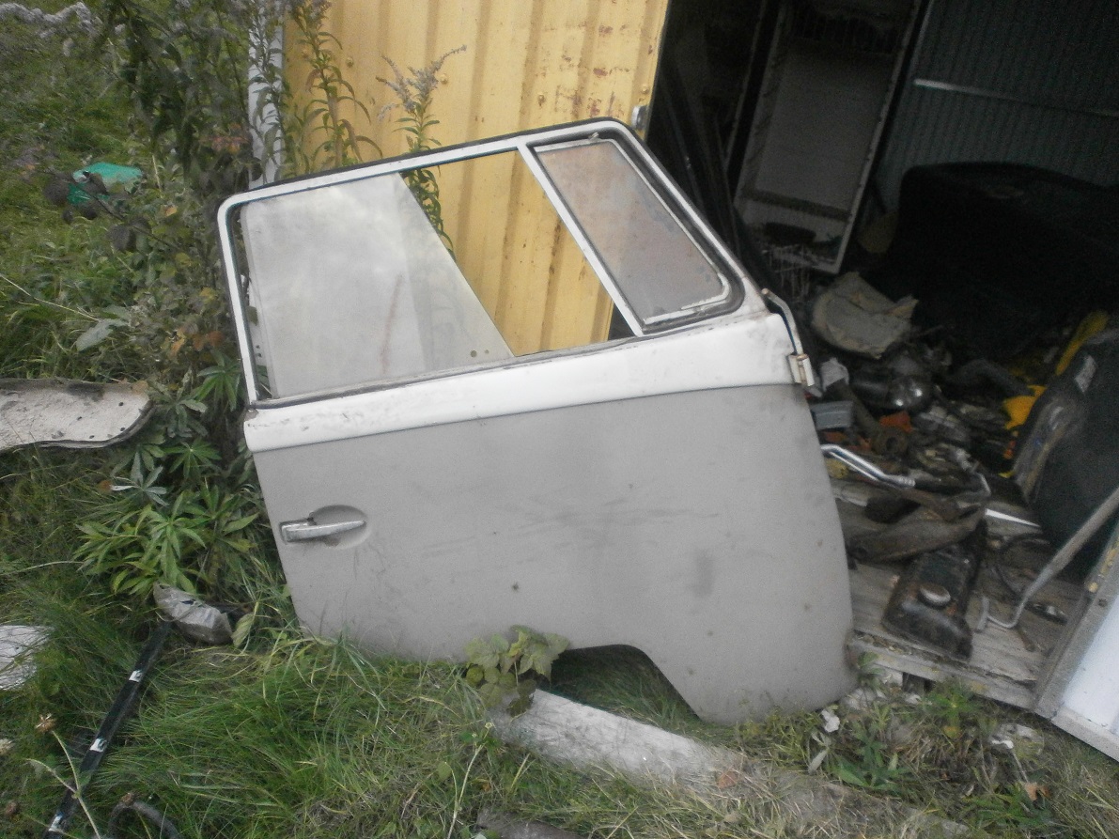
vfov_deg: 51.3
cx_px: 560
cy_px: 420
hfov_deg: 65.3
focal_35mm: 27
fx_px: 873
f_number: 2.9
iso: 400
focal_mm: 4.8
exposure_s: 1/250
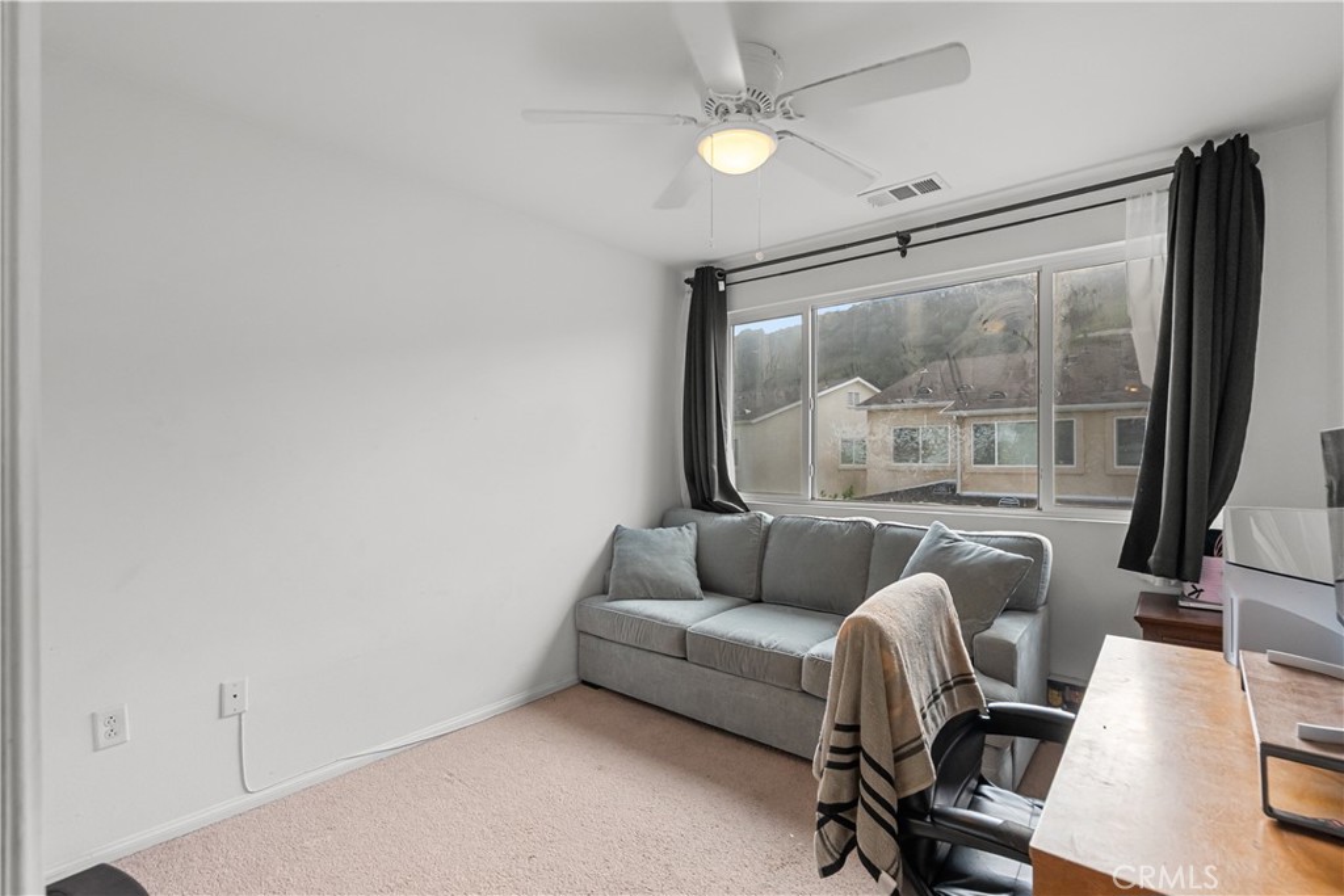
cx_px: 672
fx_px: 597
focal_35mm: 16
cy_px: 448
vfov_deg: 73.8
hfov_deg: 96.7
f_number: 8
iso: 2000
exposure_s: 1/160
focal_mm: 16
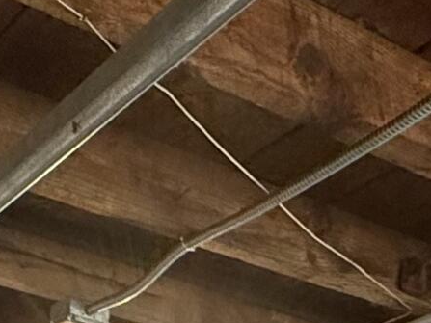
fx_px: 1170
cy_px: 773
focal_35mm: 94
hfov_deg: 20.7
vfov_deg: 12.4
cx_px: 309
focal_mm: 2.22
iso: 320
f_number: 2.2
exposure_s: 1/120
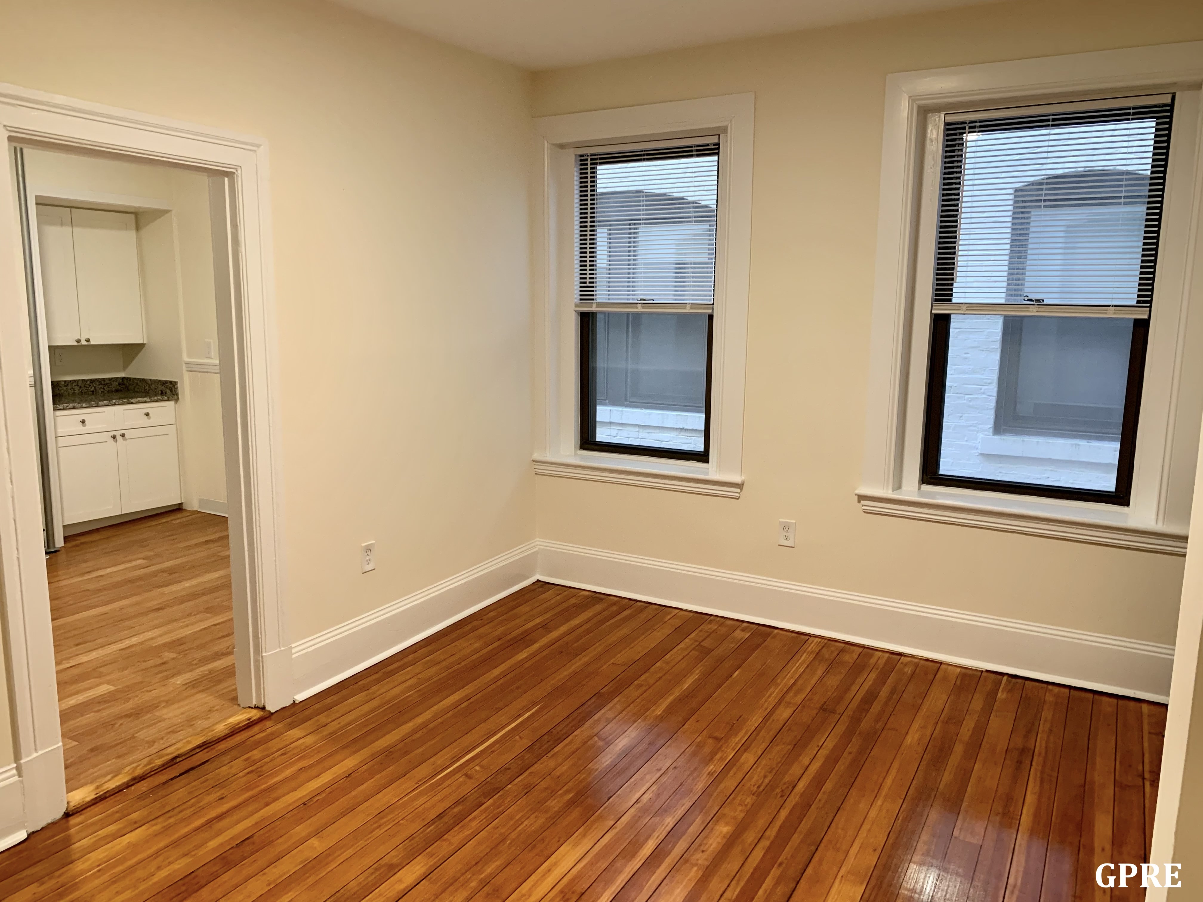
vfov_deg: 53.1
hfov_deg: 67.3
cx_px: 602
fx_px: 904
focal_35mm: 26
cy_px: 451
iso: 200
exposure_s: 1/60
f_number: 1.8
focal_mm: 4.25
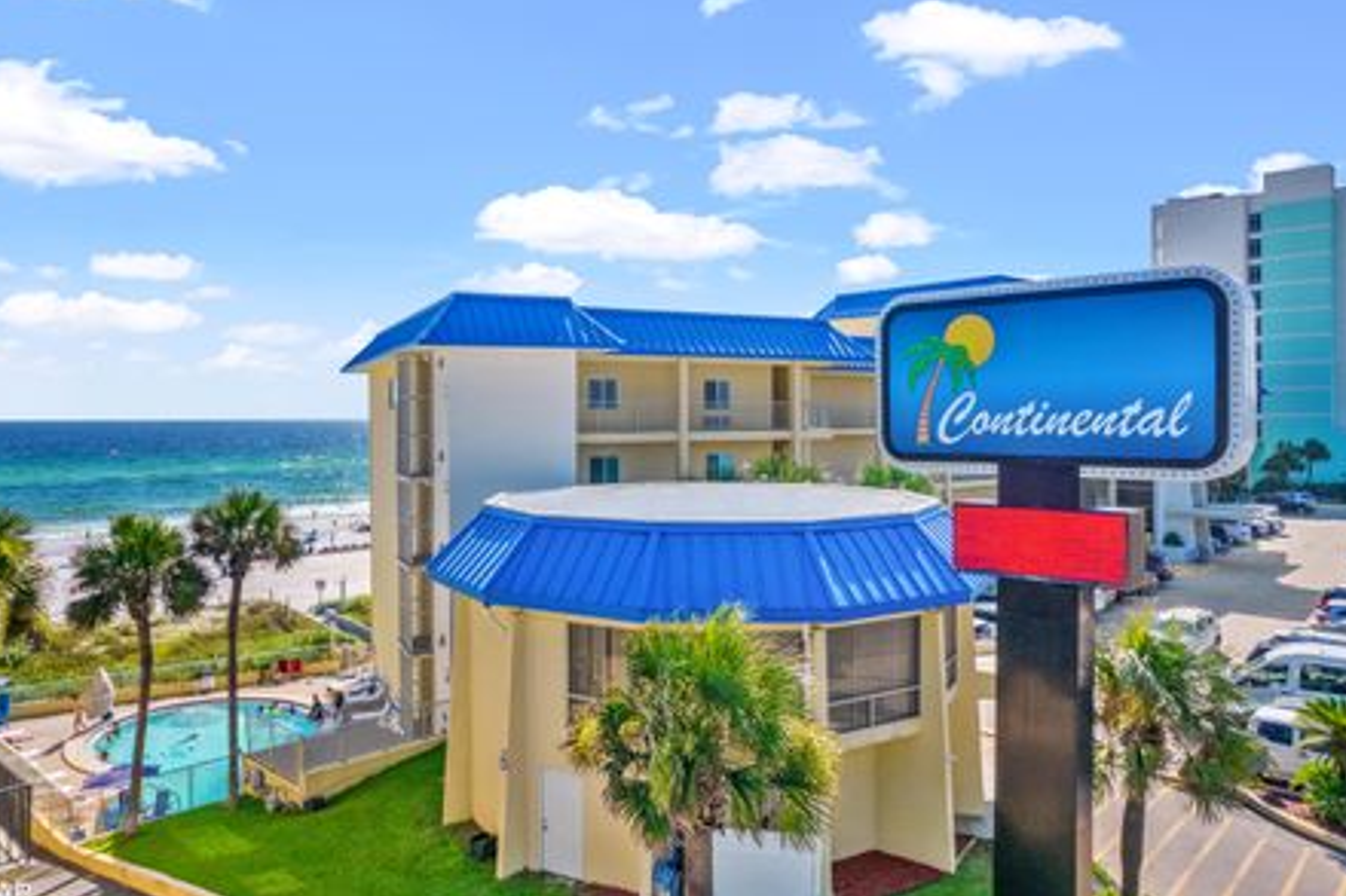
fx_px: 934
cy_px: 430
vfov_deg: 51.2
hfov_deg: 71.4
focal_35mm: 25
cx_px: 627
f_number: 2.8
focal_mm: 8.38
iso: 100
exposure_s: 1/2500
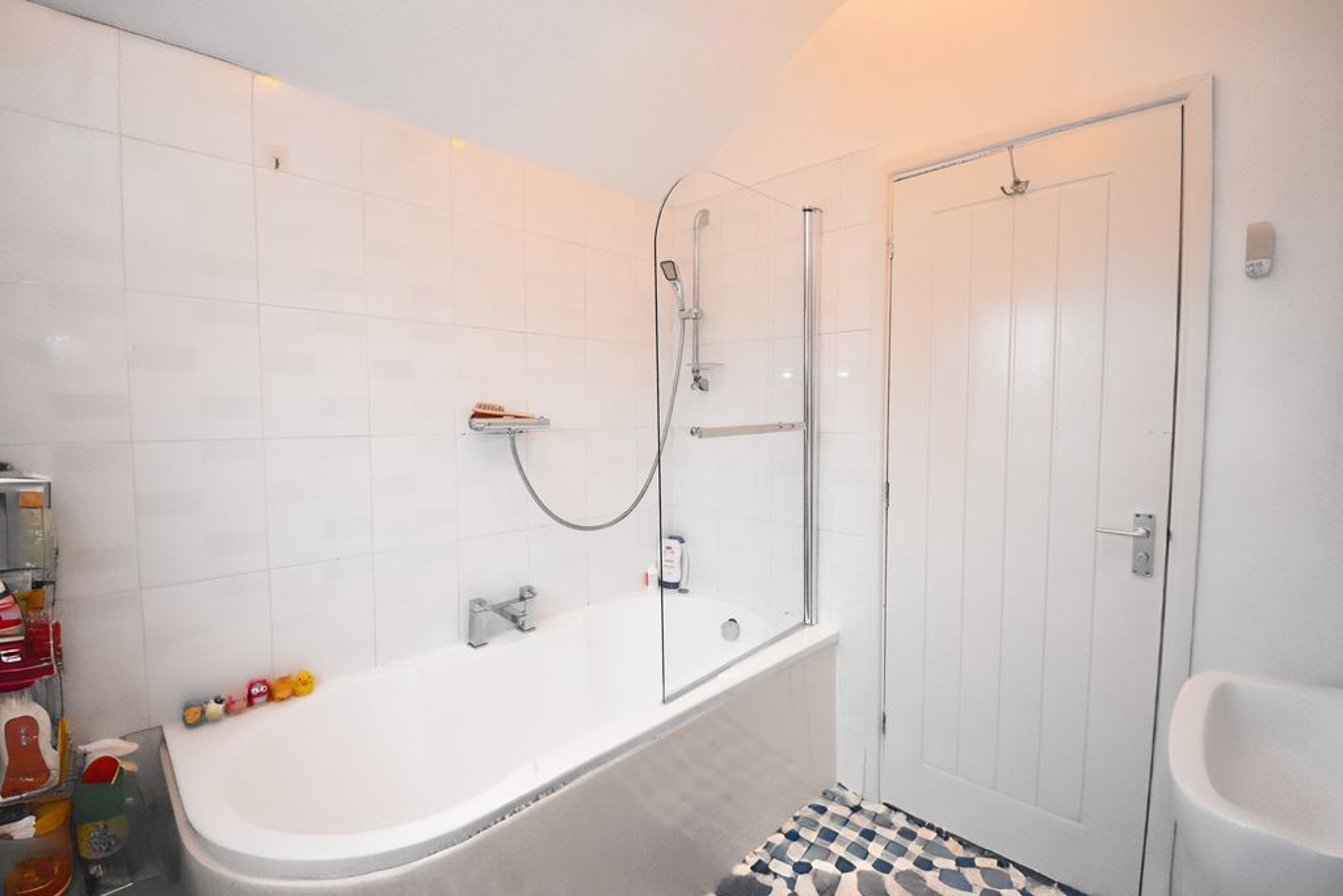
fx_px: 560
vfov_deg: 77.3
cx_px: 672
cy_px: 448
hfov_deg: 100.4
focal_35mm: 15
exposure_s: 1/125
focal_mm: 10
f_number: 4.5
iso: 1250
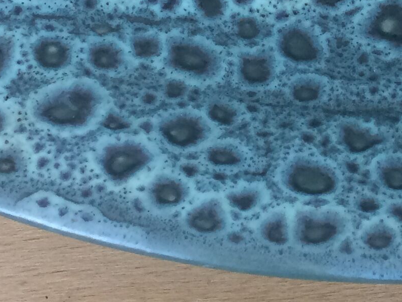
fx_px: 1383
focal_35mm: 119
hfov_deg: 16.4
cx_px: 345
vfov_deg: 12.0
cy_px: -131
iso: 50
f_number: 2.2
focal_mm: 4.15
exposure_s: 1/33
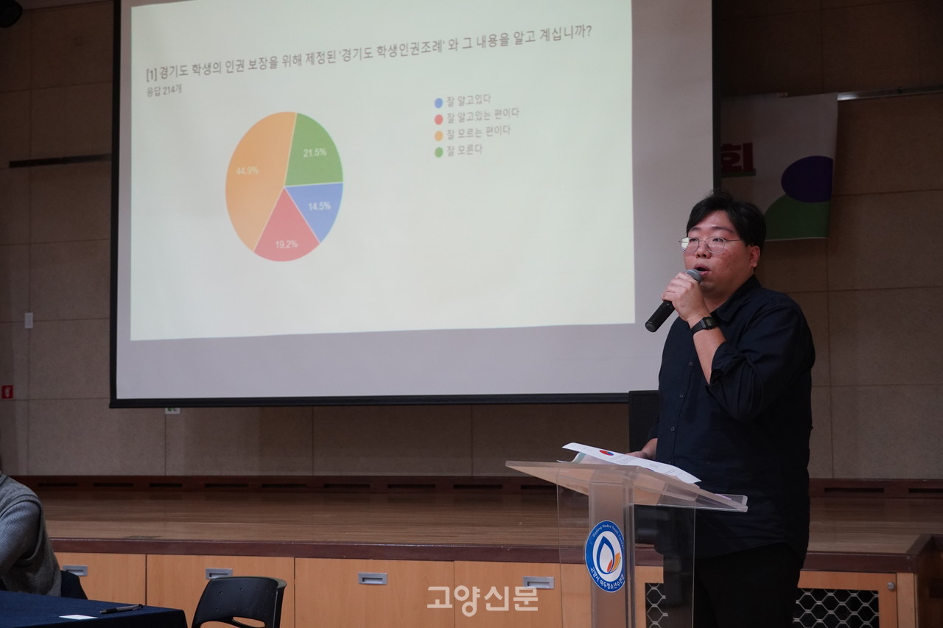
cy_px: 314
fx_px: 1454
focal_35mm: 56
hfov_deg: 35.9
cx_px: 472
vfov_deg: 24.4
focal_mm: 37
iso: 1250
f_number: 4.5
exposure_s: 1/50
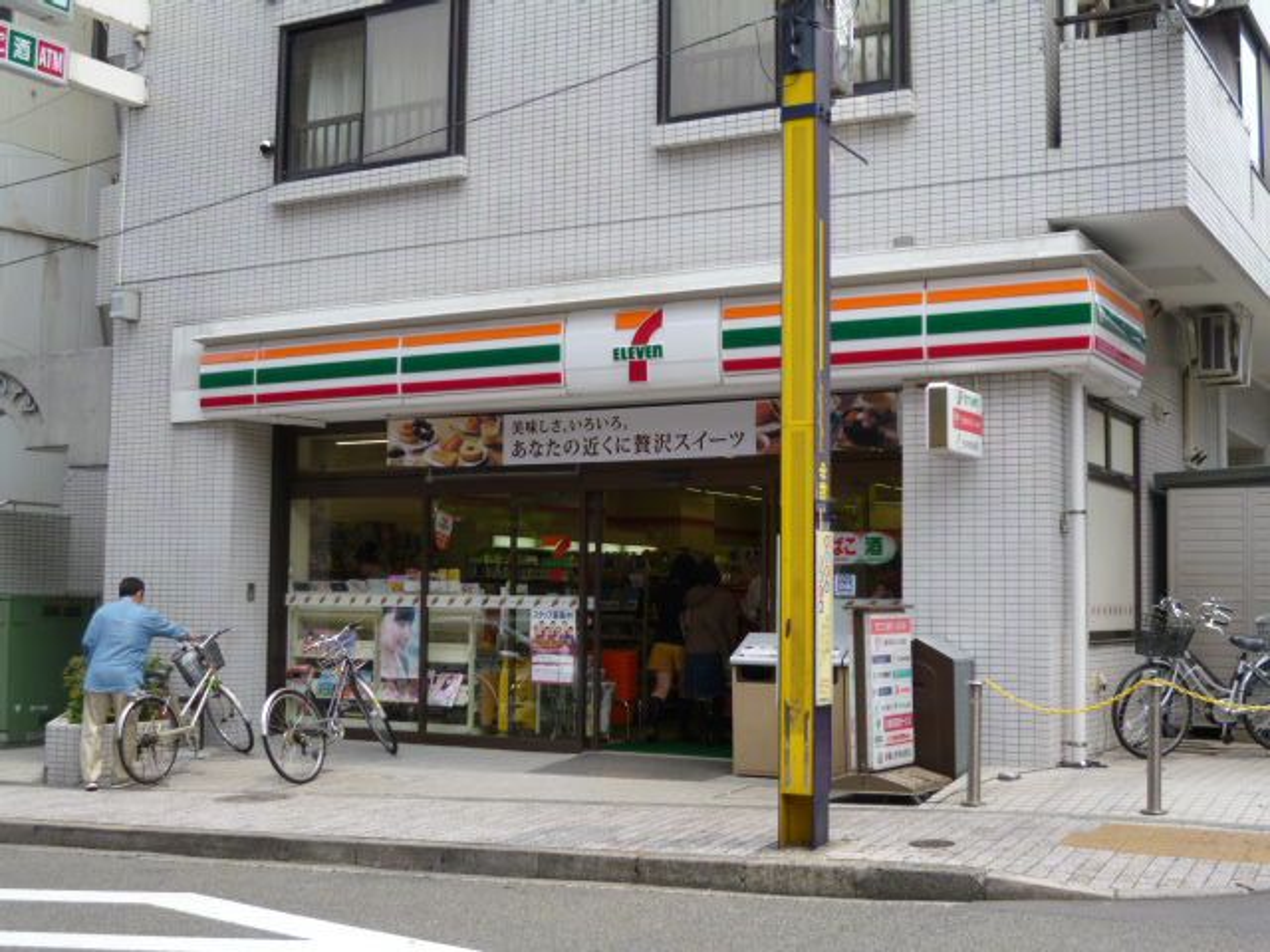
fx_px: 1614
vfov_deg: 32.9
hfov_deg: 42.9
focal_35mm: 44
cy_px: 476
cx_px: 635
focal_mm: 7.9
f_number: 3.3
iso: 100
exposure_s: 1/250
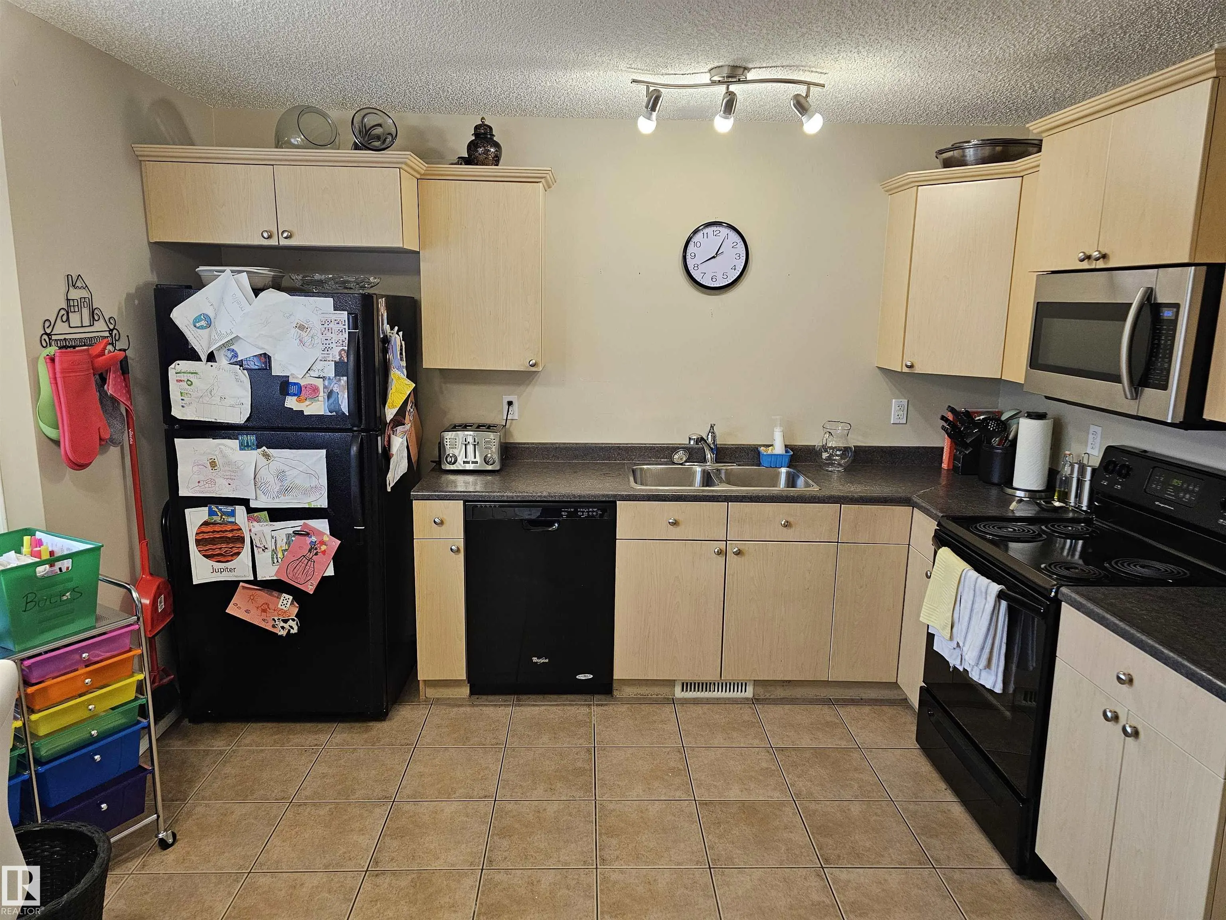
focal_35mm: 23
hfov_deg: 73.9
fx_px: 815
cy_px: 460
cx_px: 613
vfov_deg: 58.9
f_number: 1.7
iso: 320
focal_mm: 6.3
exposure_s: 1/120
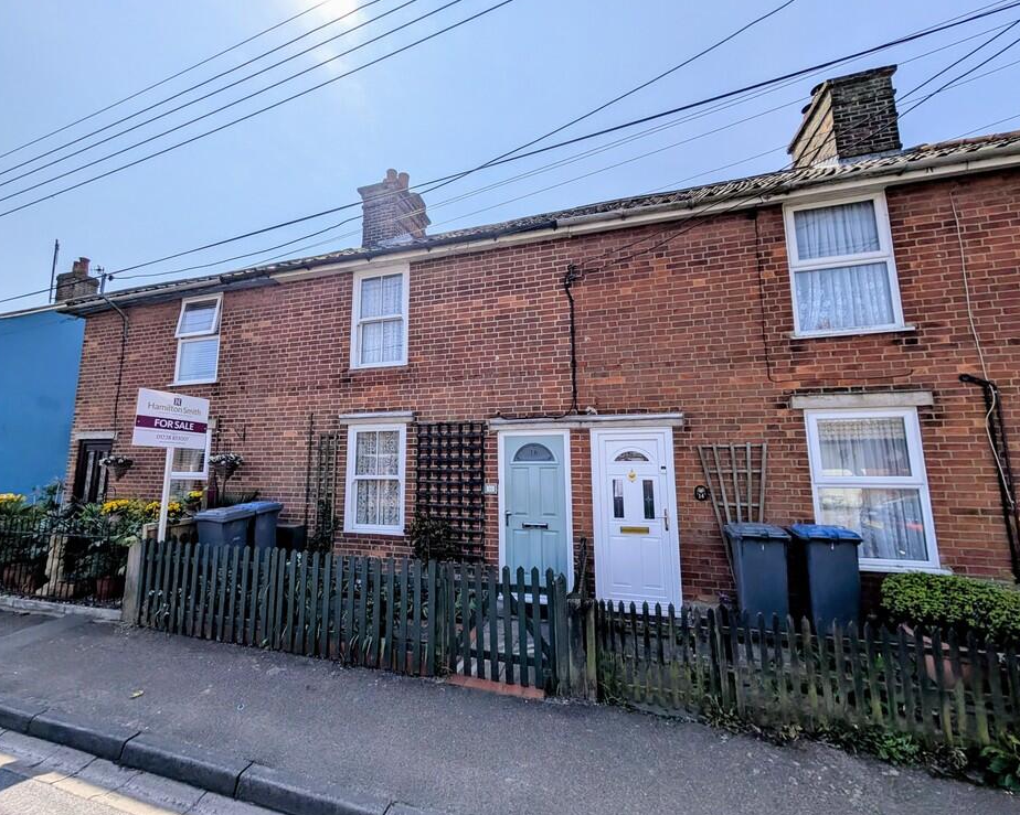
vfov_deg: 92.2
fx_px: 392
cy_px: 399
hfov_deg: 104.7
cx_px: 481
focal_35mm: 13
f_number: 1.7
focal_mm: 2.02
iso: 48
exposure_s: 1/11765
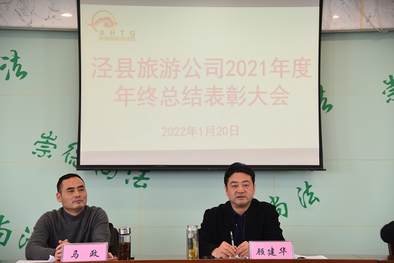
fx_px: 755
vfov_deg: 19.7
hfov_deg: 29.2
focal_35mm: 69
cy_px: 136
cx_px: 198
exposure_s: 1/60
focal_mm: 66
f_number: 4
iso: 800
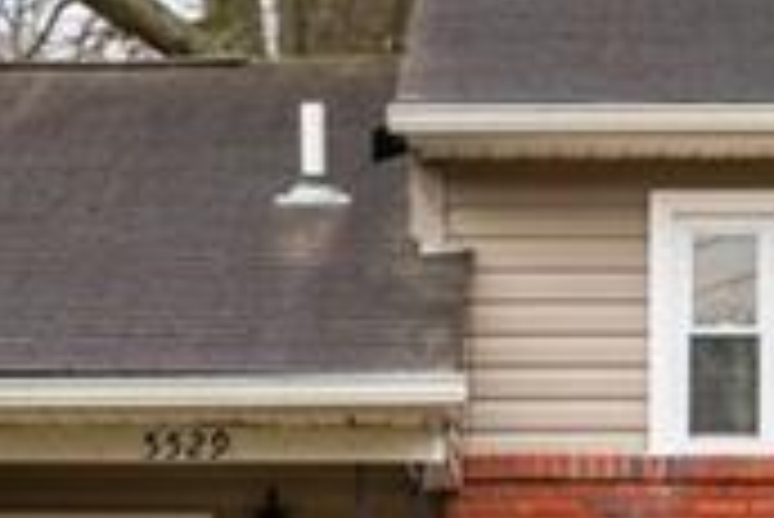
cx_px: 644
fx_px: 4476
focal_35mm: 208
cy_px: 590
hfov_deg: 9.9
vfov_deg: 6.6
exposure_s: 1/80
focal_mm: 35
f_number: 8
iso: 400
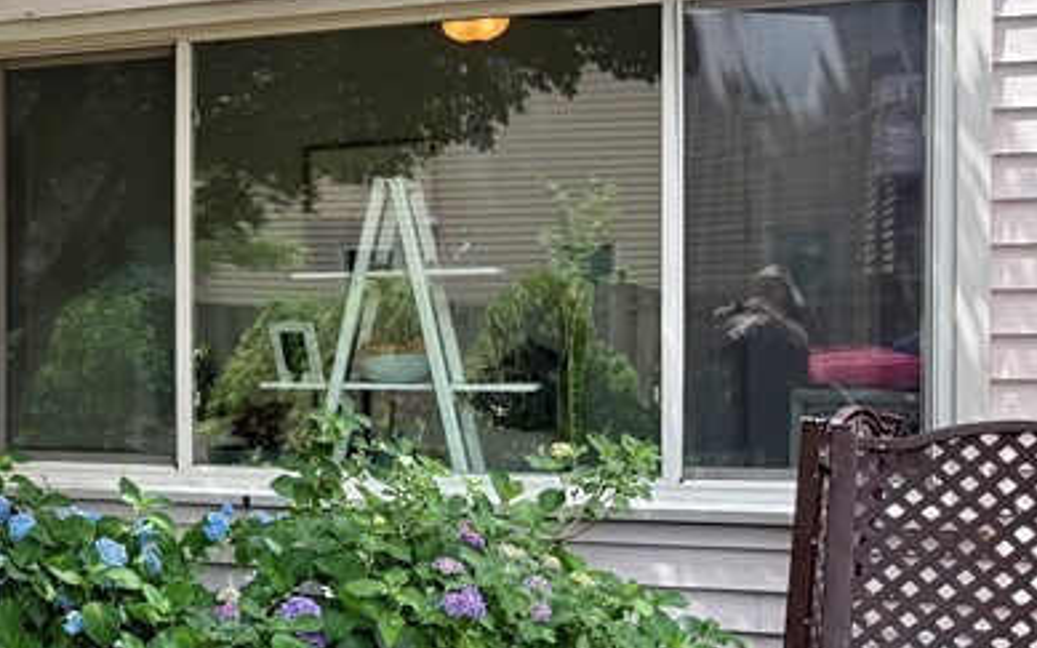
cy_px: 371
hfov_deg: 26.2
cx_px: -301
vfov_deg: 19.4
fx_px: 1893
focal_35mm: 67
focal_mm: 6.76
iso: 100
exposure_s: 1/637
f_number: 1.78
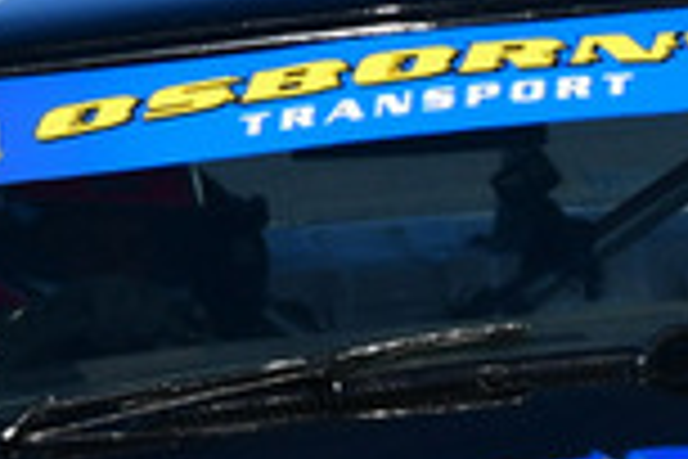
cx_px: 944
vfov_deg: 0.6
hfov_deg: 0.8
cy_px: 374
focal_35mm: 2432
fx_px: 46475
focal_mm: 310
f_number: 13
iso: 400
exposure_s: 1/640
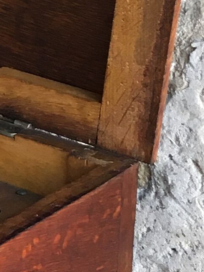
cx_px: -306
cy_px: 90
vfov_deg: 10.7
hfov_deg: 7.5
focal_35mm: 184
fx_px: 1444
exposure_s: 1/33
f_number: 2.2
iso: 40
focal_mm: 4.15
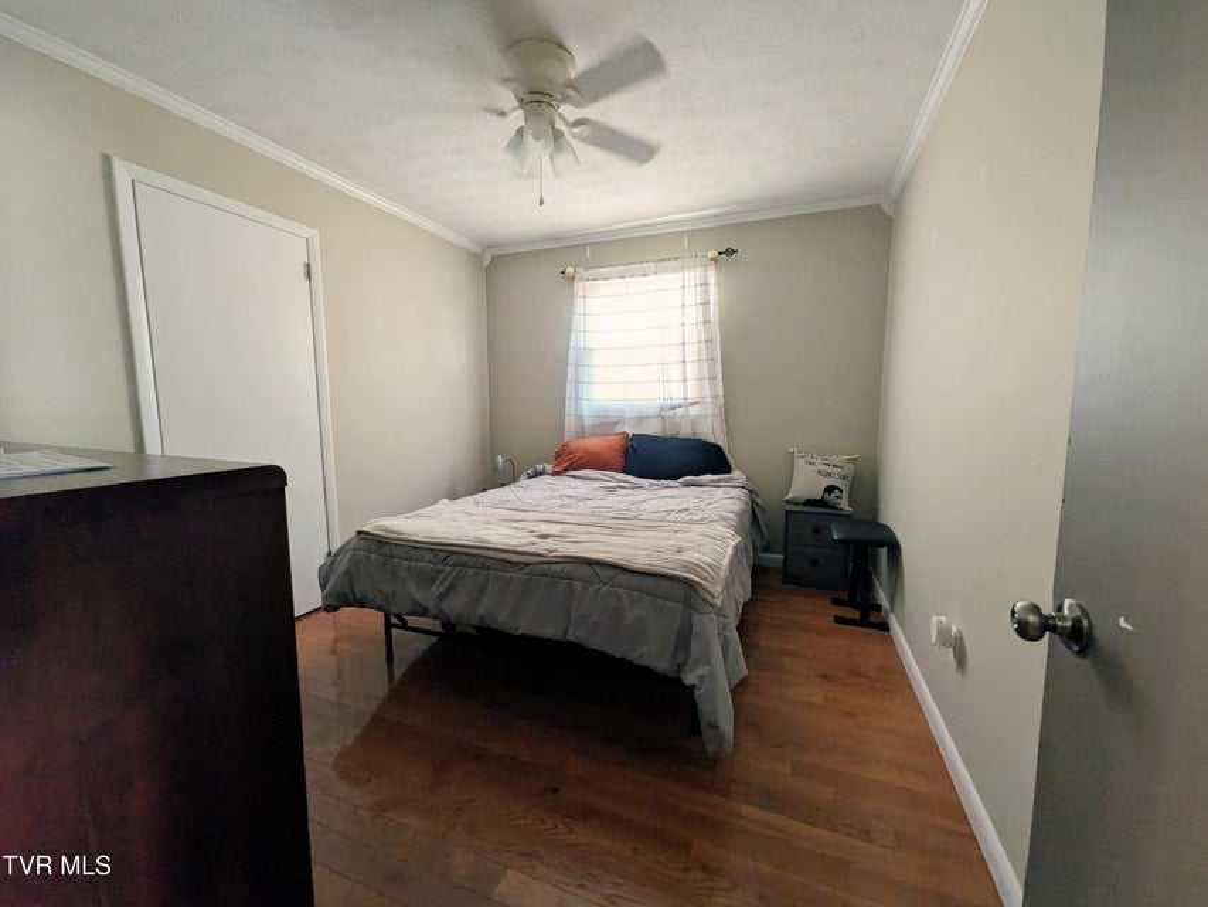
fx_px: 489
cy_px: 454
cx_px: 604
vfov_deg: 85.7
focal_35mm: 14
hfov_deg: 102.1
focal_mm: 1.85
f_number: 2.2
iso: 100
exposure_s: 1/31
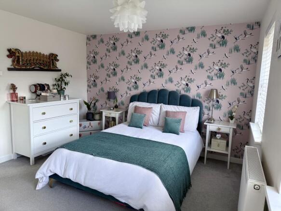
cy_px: 106
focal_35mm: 24
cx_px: 140
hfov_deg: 71.6
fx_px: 195
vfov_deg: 56.8
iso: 100
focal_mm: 6.76
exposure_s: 1/121
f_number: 1.78
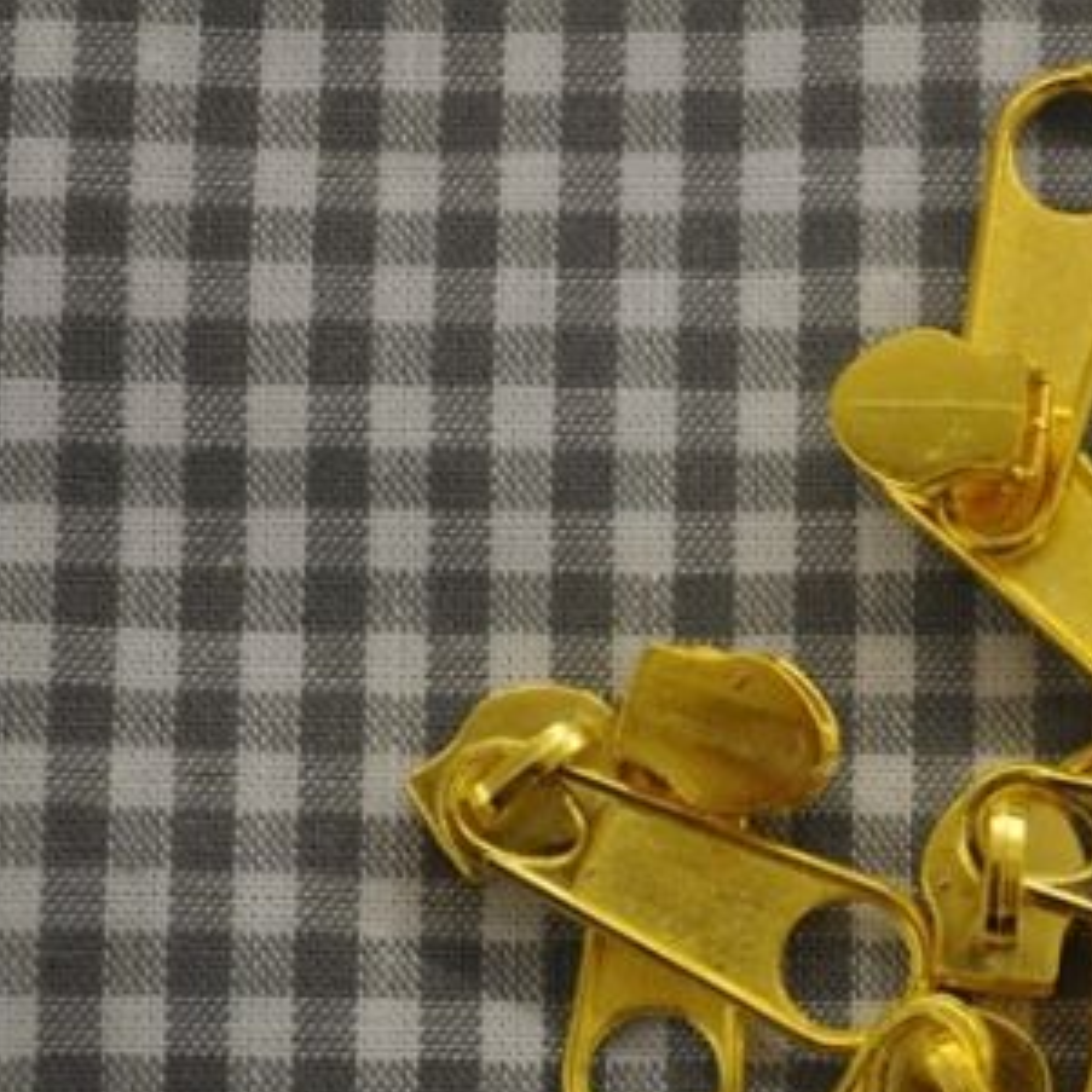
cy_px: 825
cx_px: 1408
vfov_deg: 11.7
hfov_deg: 11.4
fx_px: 5318
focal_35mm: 149
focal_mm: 44
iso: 640
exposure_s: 1/60
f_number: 5.3
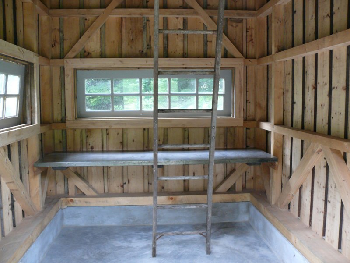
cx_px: 175
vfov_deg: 40.7
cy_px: 132
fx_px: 354
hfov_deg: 52.6
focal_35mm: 35
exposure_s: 1/25
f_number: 2.8
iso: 200
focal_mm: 7.4
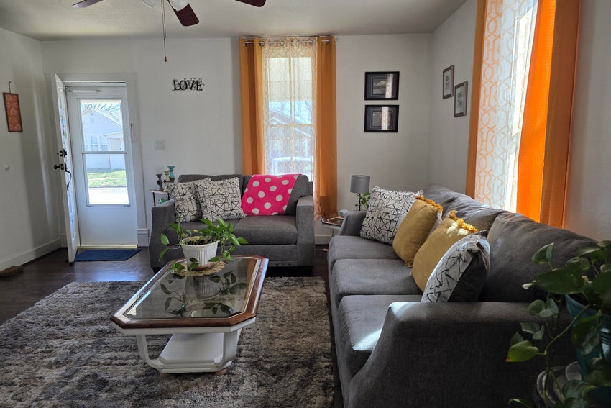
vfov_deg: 53.1
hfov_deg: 73.7
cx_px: 306
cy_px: 197
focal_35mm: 24
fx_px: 407
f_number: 1.7
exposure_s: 1/120
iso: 80
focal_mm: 6.3
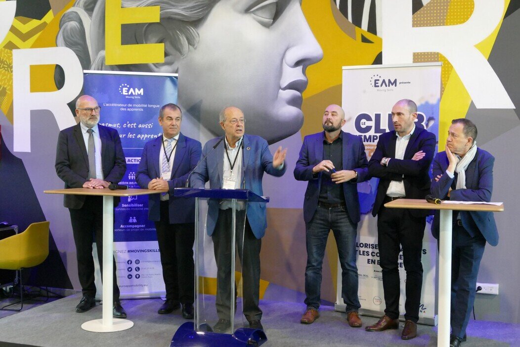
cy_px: 174
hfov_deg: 42.7
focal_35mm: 46
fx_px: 664
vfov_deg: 29.2
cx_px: 260
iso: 1600
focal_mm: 16.74
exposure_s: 1/30
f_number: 3.5
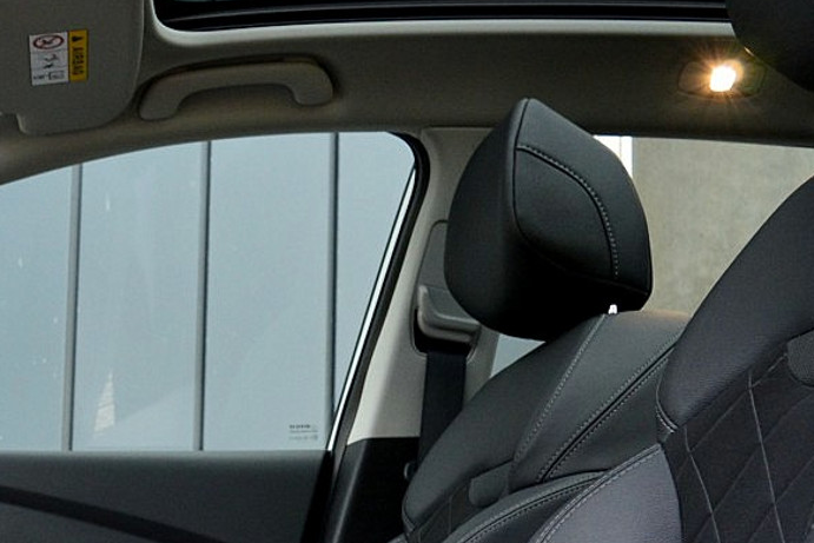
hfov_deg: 24.8
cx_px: -123
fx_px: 1696
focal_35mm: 75
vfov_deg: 17.9
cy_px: 504
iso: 800
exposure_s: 1/60
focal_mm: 18
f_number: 4.5
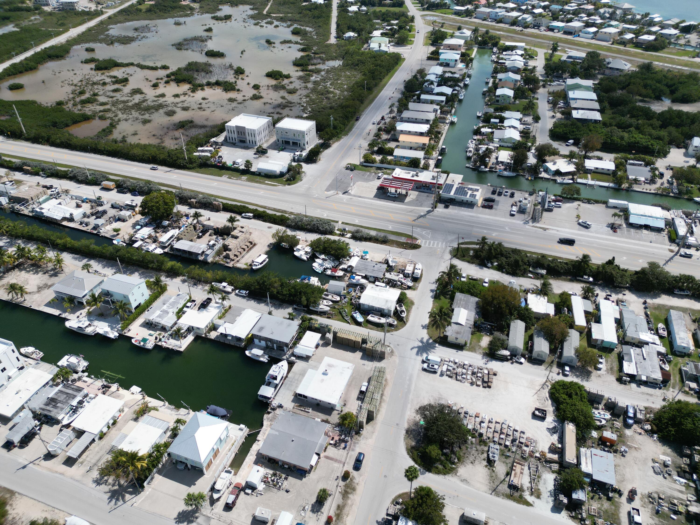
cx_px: 350
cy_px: 262
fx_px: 485
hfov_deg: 71.6
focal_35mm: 24
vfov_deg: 56.8
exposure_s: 1/5000
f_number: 1.7
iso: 160
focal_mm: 6.72
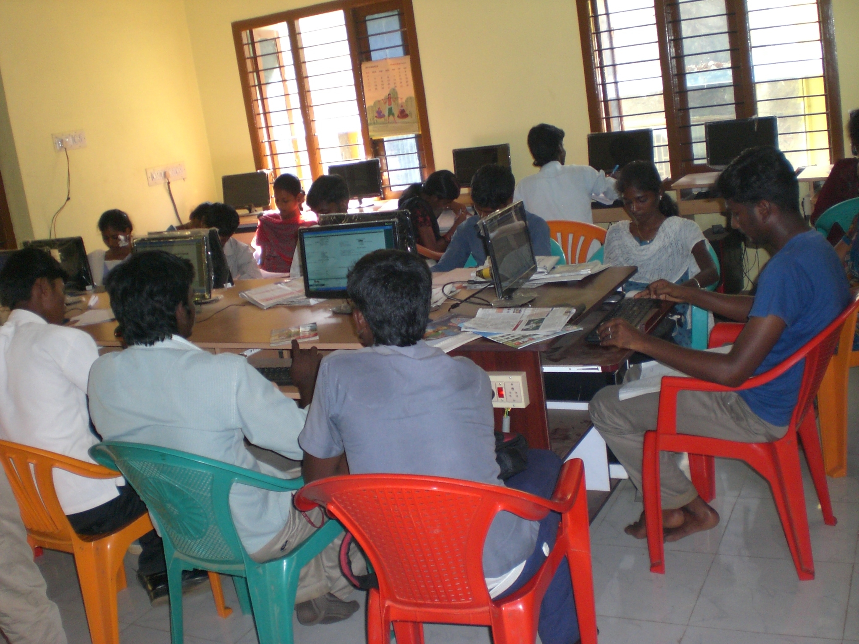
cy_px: 322
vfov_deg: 37.7
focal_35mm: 38
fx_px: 943
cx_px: 430
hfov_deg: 49.0
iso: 200
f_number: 3.1
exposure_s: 1/60
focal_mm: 6.3
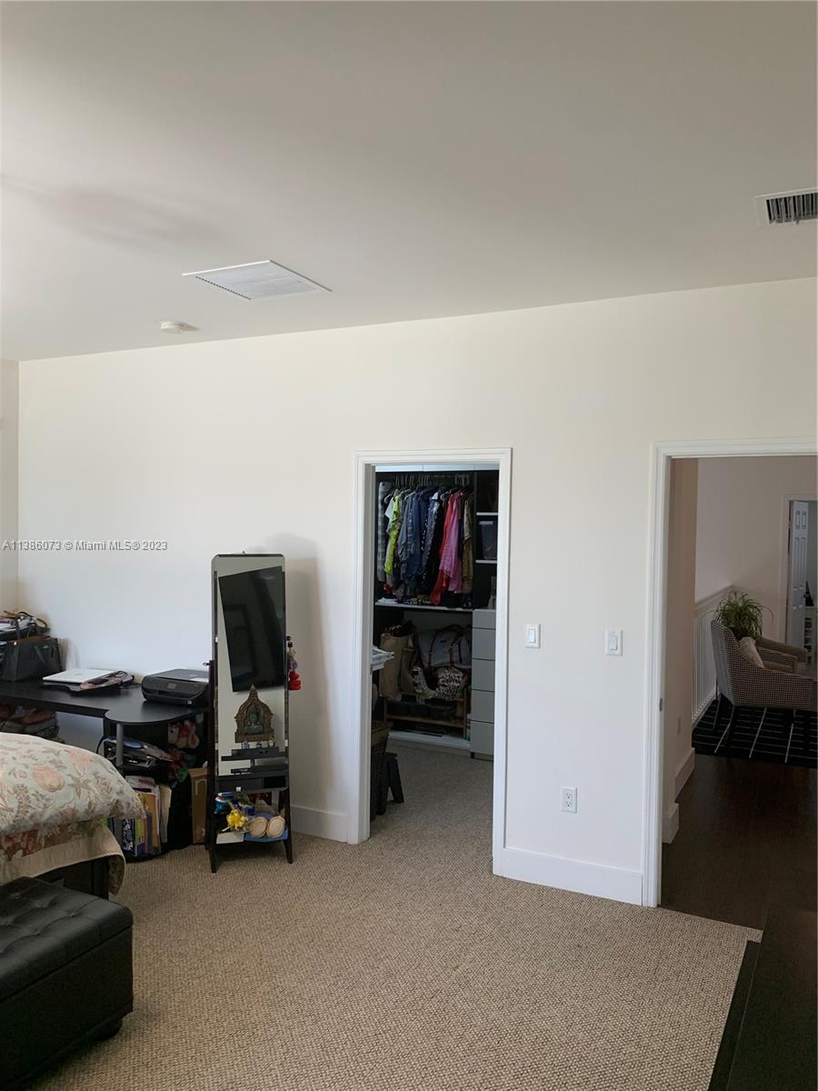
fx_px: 819
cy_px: 546
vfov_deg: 67.3
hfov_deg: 53.1
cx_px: 409
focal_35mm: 26
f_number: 1.8
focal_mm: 4.25
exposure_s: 1/120
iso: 100
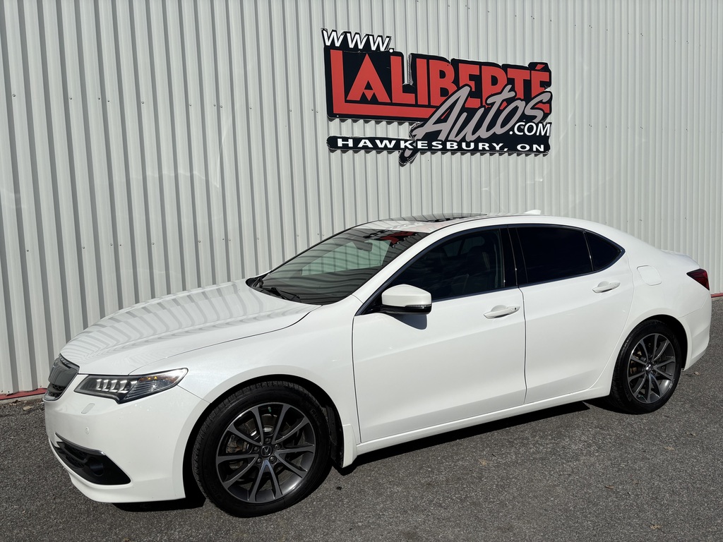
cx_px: 362
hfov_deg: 67.3
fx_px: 543
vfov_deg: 53.1
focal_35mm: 26
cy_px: 271
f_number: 1.6
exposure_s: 1/13889
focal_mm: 5.96
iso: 50
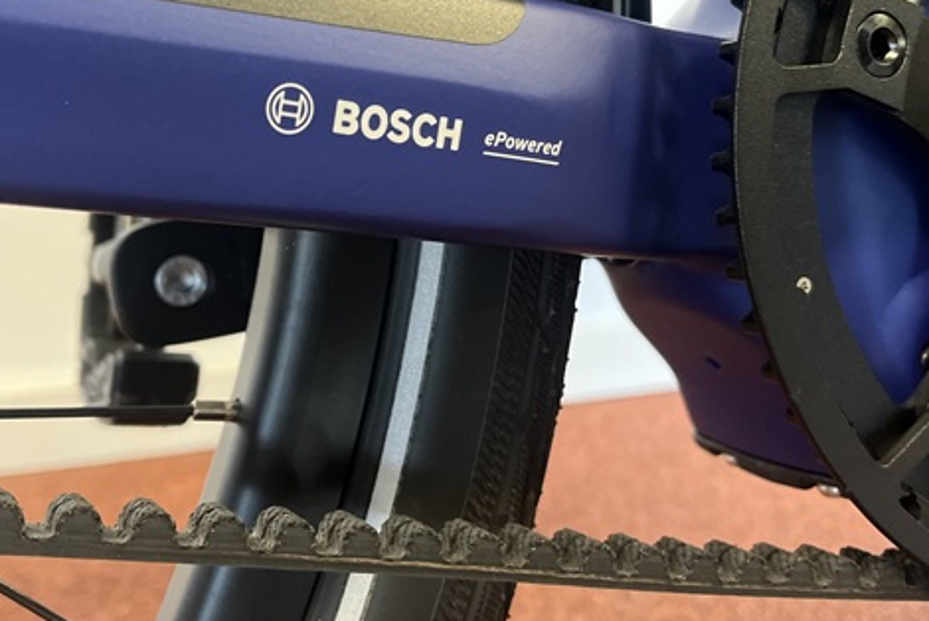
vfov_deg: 29.0
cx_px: 437
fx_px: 1188
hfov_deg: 42.7
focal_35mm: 46
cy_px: 194
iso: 400
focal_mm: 5.1
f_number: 1.6
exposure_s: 1/50
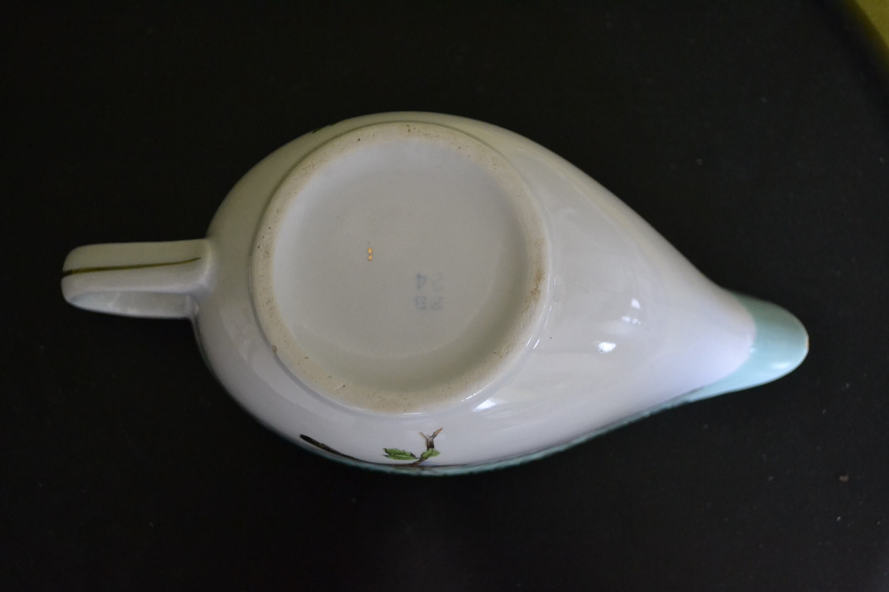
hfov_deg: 45.0
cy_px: 296
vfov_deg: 30.8
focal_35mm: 44
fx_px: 1074
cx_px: 444
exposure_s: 1/60
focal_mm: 29
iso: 2800
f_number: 4.5
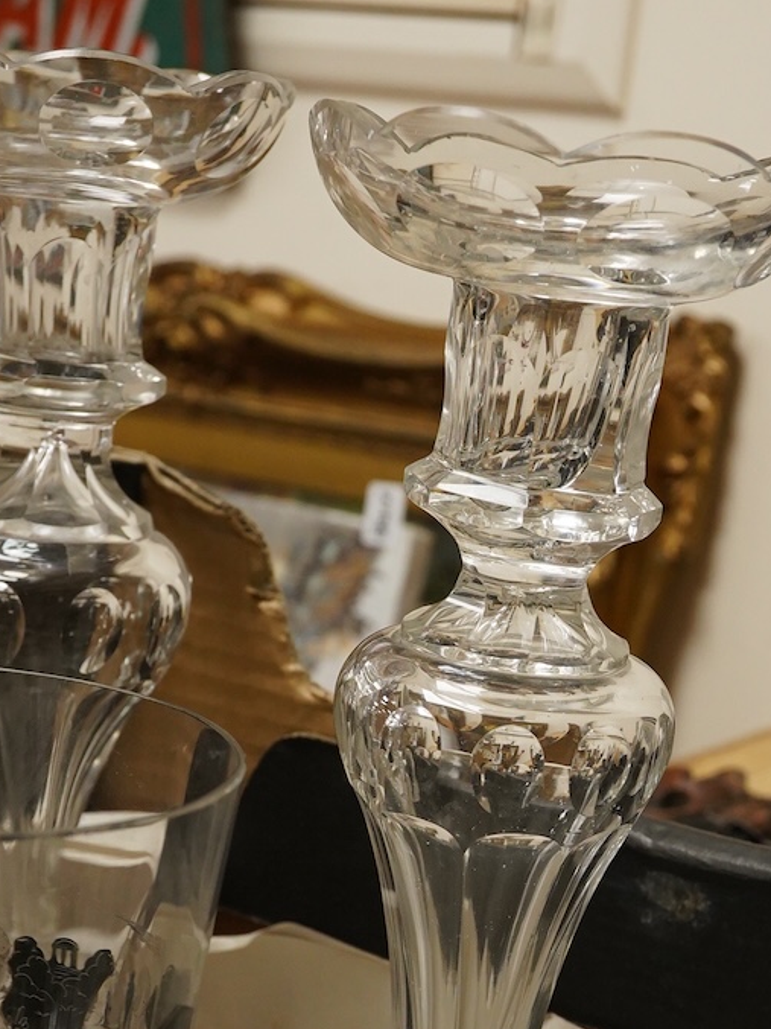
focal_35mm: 72
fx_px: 2138
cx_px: 549
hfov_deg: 20.3
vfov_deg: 26.7
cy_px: 757
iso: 2500
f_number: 13
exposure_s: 1/100
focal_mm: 30
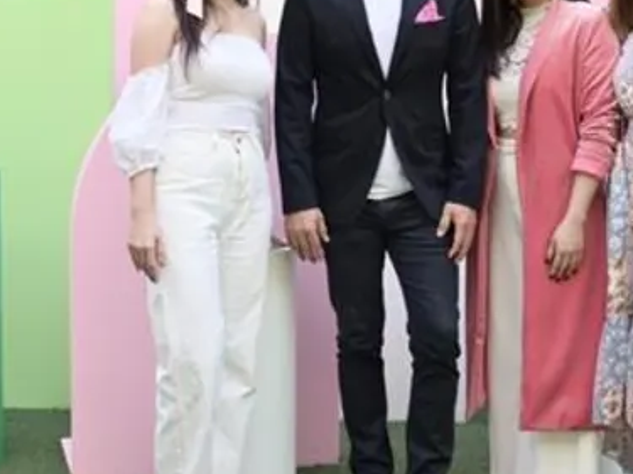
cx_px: 321
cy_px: 170
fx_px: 1097
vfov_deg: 24.3
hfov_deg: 32.2
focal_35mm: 60
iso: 320
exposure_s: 1/160
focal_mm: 30
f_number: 5.6
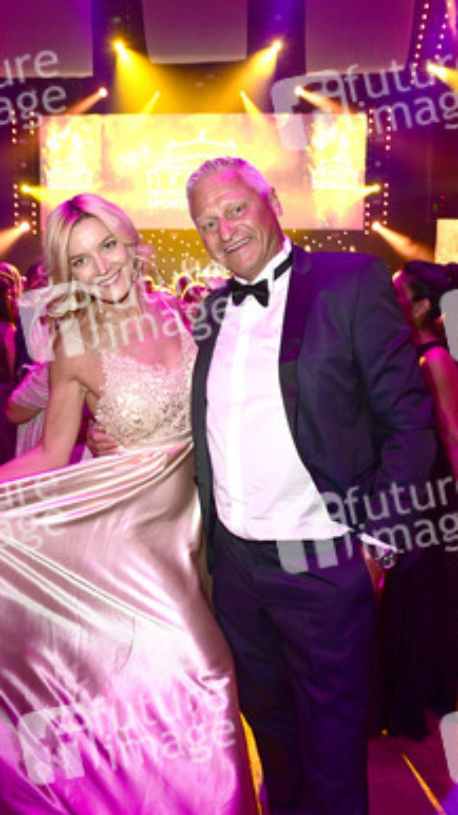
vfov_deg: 71.9
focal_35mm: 26
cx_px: 188
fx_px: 562
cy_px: 418
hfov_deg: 44.2
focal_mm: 24
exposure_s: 1/50
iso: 2500
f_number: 5
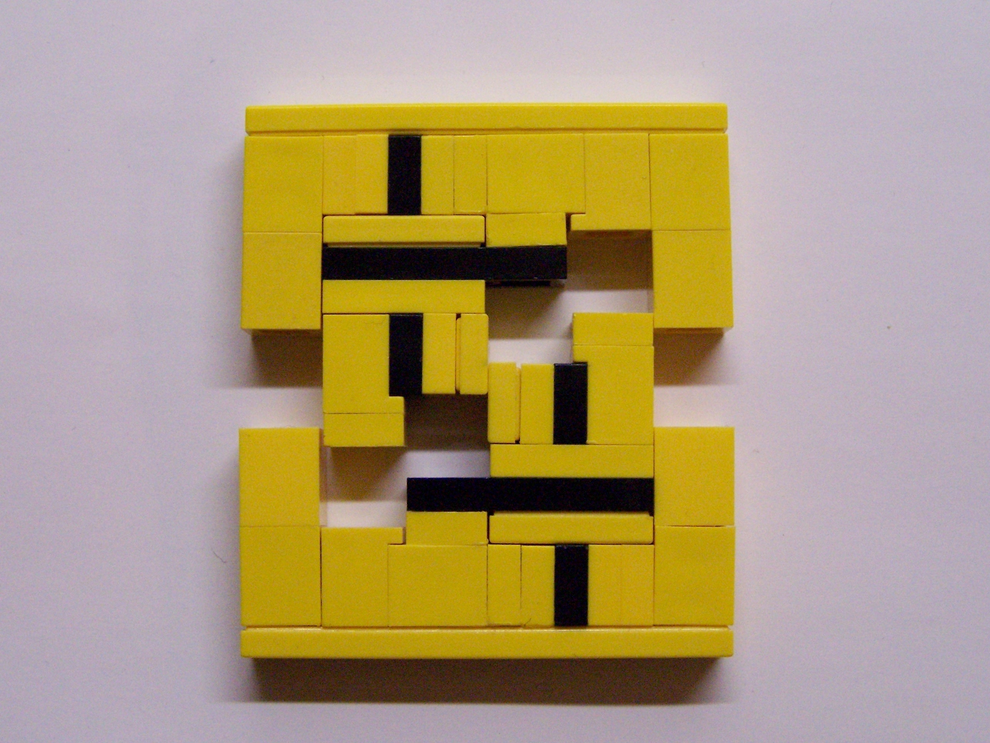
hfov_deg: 30.3
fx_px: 1830
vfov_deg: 22.9
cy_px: 372
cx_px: 495
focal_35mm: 64
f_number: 3.2
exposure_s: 1/125
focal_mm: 10.7
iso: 400
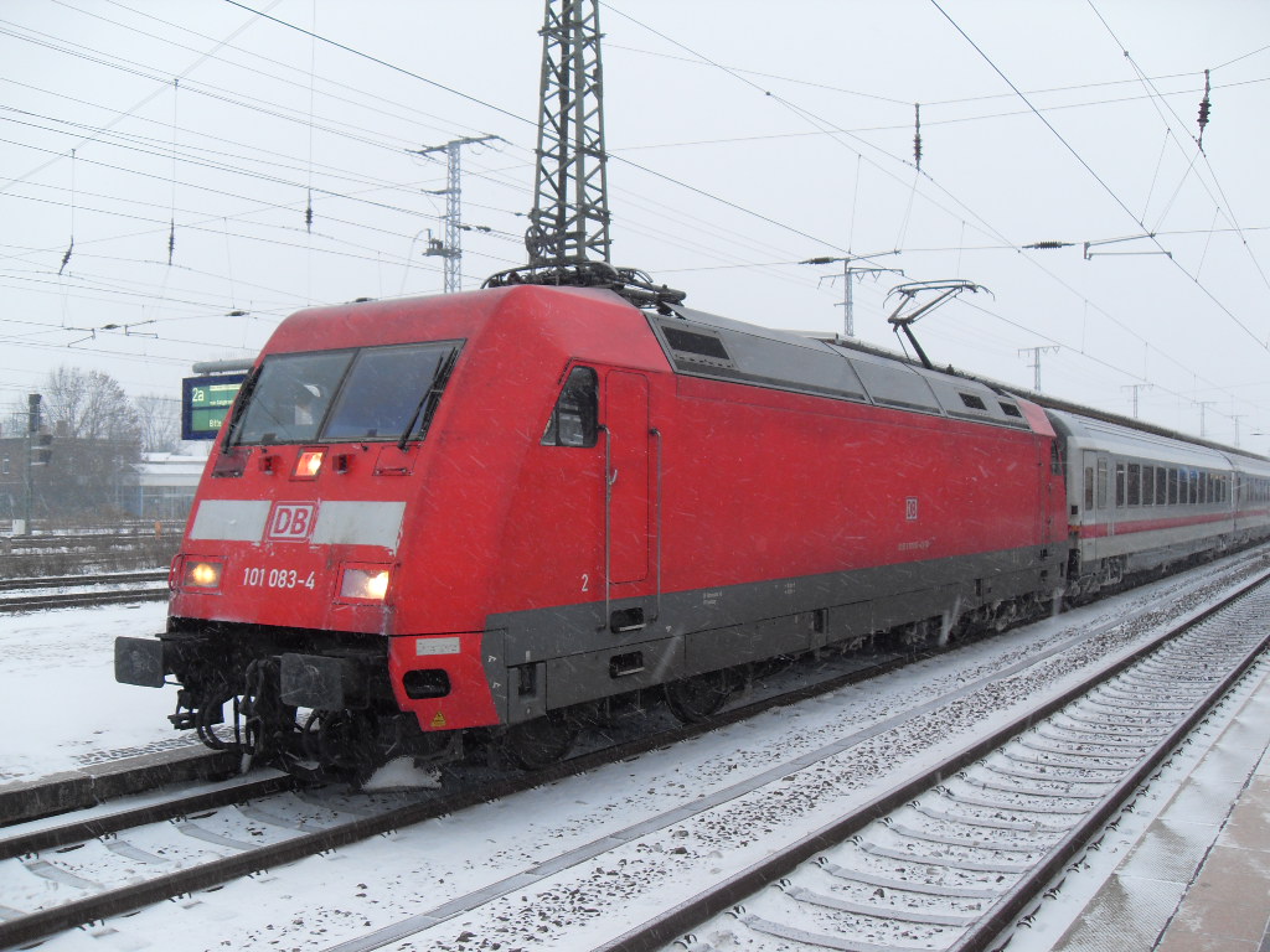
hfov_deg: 54.0
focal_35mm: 34
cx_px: 635
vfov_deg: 41.8
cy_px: 476
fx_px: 1247
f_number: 2.8
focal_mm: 6.3
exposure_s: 1/60
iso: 100
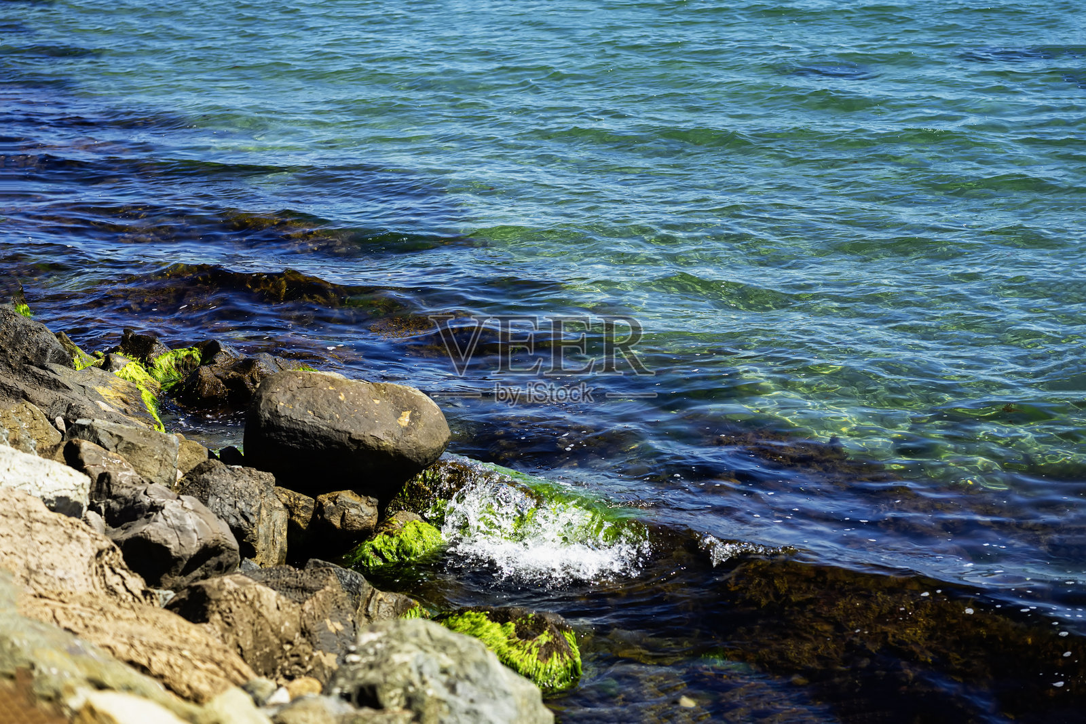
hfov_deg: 23.9
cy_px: 362
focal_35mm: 85
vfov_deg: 16.1
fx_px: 2564
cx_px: 543
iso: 100
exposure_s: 1/1000
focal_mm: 85
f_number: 4.5
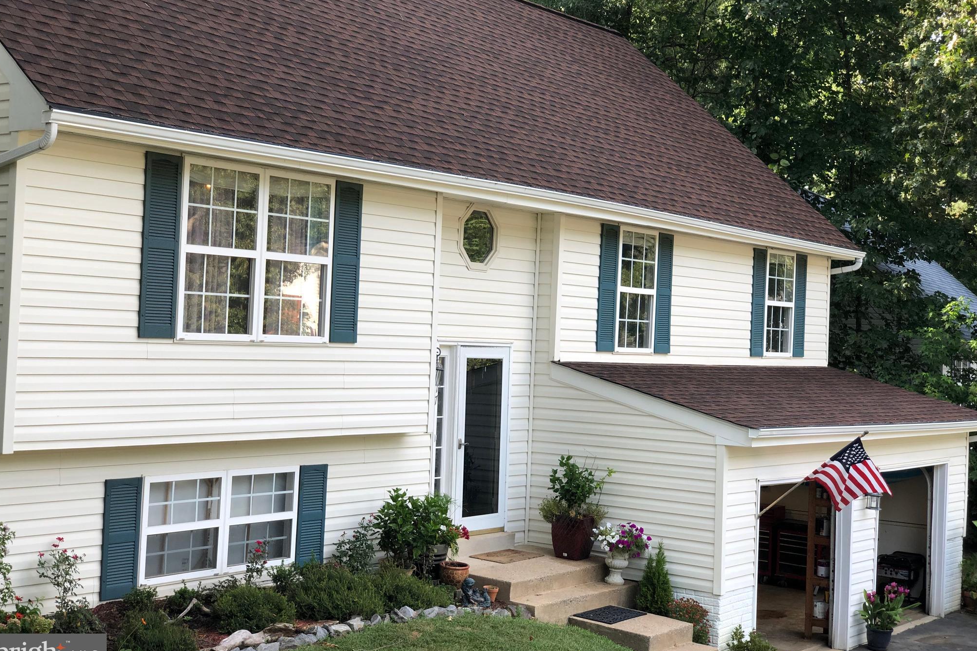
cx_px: 482
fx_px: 1493
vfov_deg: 24.6
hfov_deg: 36.2
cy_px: 301
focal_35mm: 55
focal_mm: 6
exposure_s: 1/120
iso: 16
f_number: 2.4
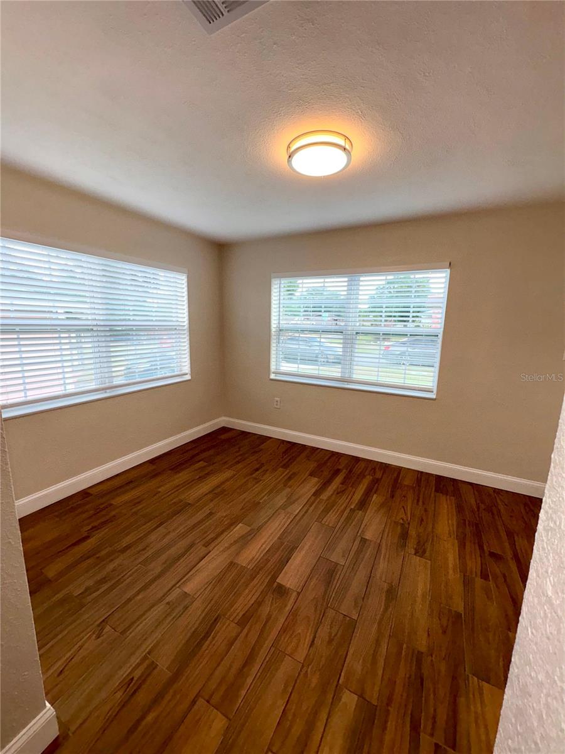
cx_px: 282
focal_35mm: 14
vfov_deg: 102.1
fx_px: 305
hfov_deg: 85.7
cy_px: 377
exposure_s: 1/124
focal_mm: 2.22
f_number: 2.2
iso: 40
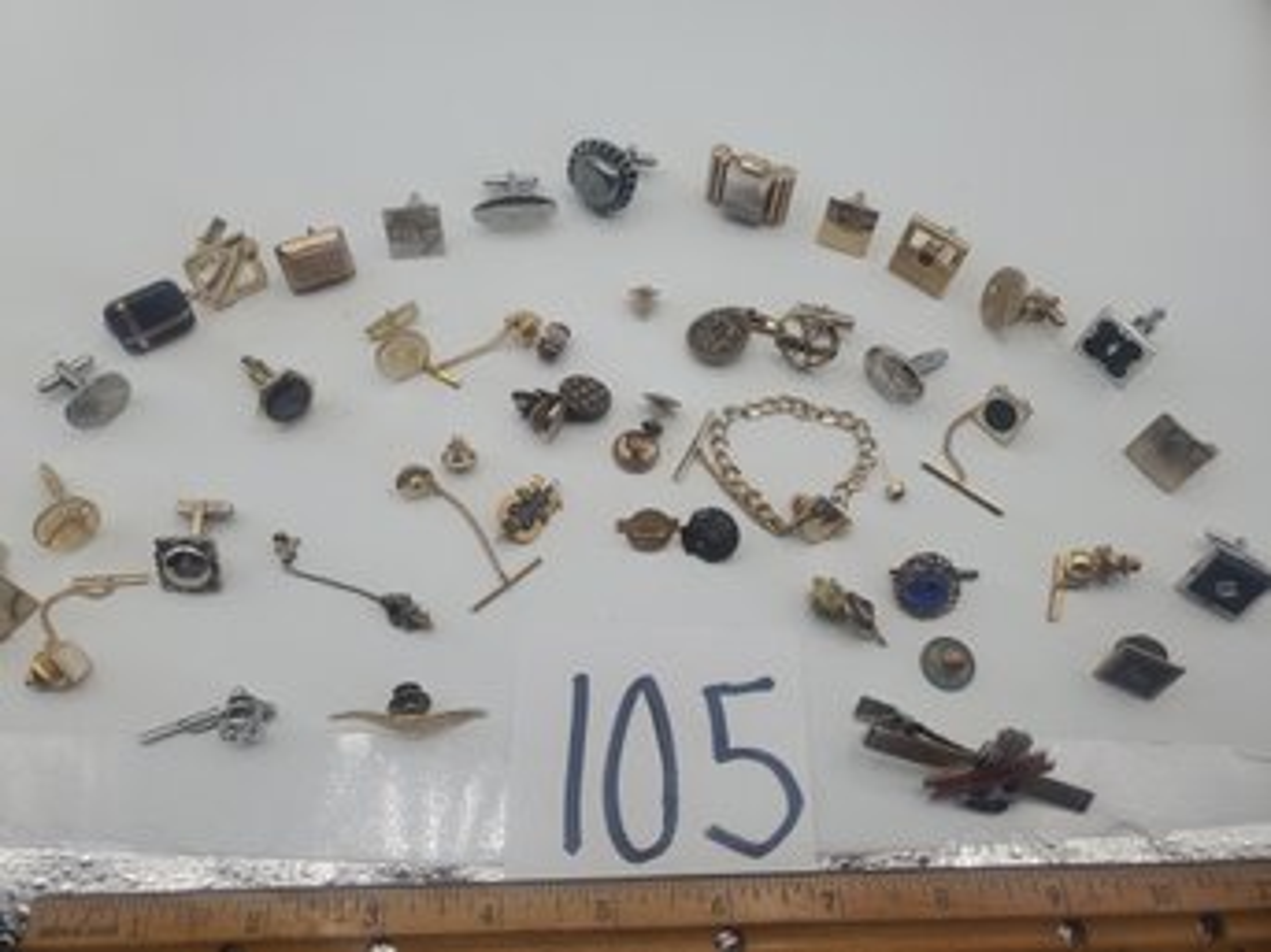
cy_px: 476
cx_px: 636
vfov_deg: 53.0
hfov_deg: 67.3
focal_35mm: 26
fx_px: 954
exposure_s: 1/644
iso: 50
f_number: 2.4
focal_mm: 4.3
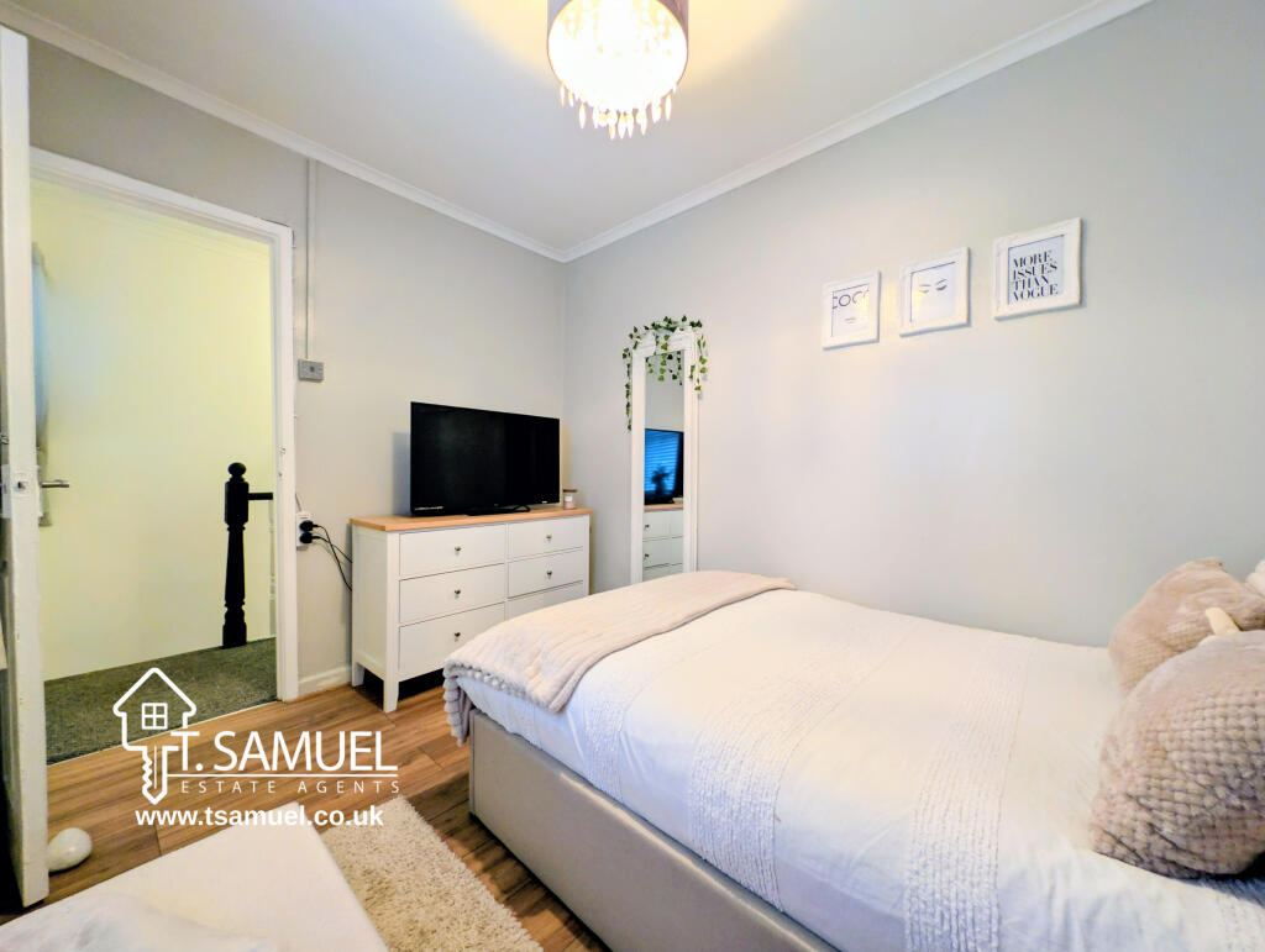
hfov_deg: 110.5
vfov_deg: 94.6
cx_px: 632
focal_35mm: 12
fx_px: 439
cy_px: 476
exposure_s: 1/16.7
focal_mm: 2.23
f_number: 1.95
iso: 114
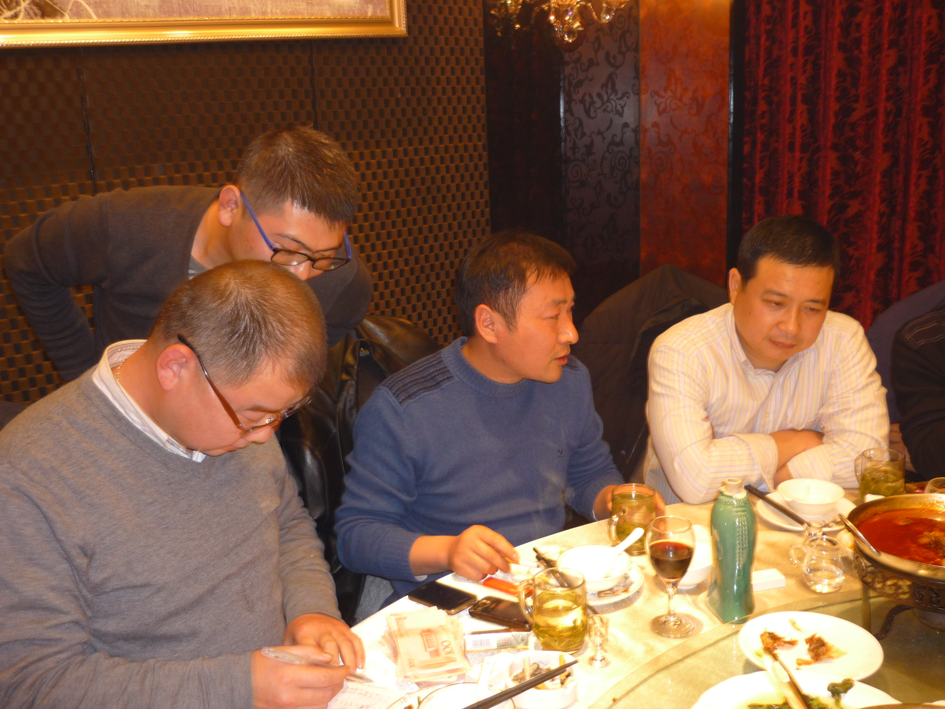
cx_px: 472
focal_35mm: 33
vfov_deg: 42.9
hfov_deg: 55.4
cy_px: 354
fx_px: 901
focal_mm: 5.5
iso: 100
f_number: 2.8
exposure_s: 1/8
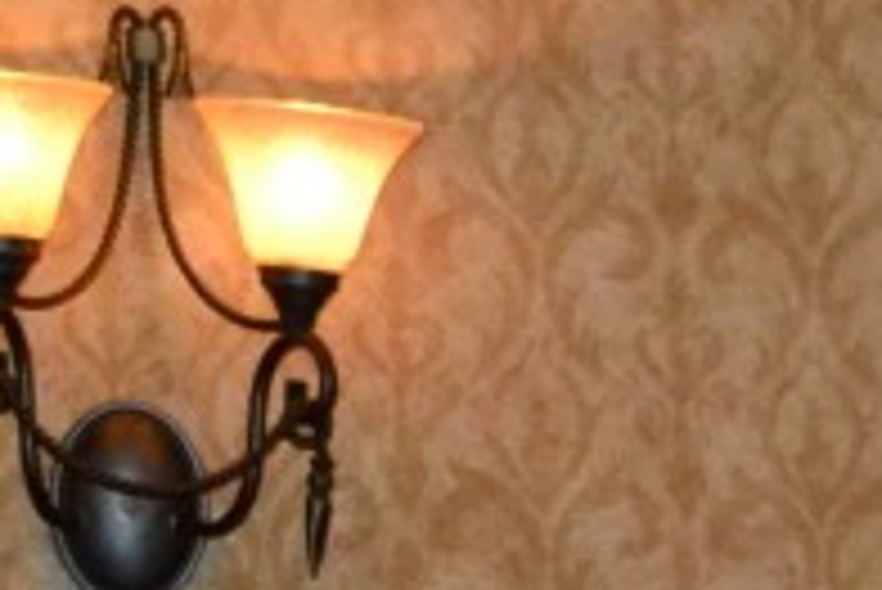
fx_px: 6275
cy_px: 1698
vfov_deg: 5.1
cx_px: 2583
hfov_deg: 7.2
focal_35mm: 256
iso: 3200
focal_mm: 29
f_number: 7.1
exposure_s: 1/60
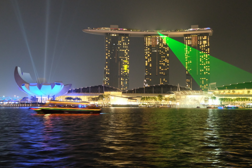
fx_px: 259
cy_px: 83
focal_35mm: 37
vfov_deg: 36.0
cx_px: 140
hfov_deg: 51.8
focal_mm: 22.2
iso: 3200
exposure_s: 1/4
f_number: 4
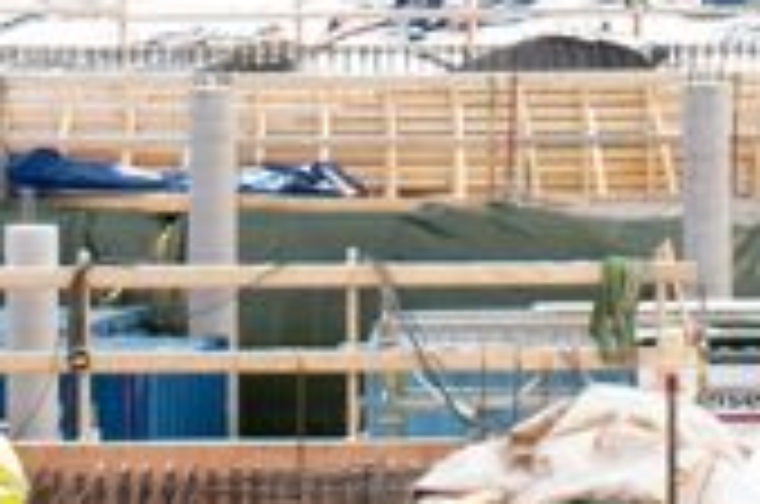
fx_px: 4530
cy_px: -238
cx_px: 414
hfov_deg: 9.6
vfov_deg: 6.3
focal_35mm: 215
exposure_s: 1/60
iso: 250
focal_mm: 26
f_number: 4
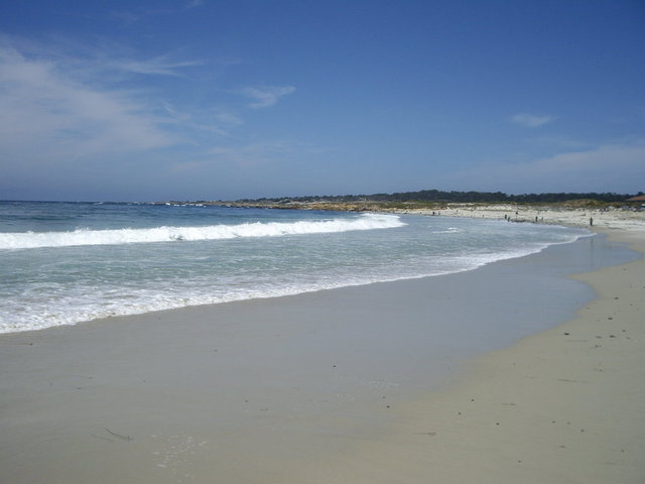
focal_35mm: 38
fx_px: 708
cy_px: 242
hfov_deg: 49.0
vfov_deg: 37.7
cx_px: 322
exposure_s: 1/800
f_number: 4.3
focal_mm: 6.2
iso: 50
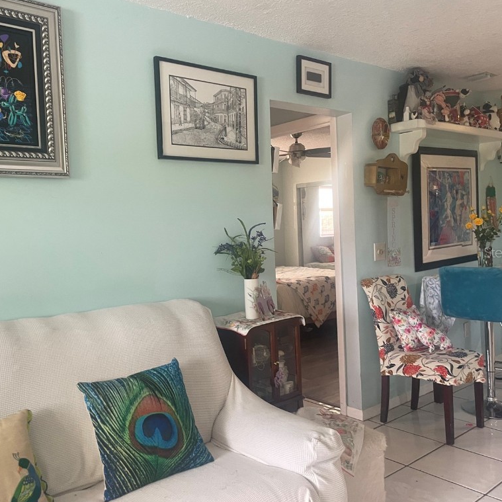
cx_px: 208
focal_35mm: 31
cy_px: 252
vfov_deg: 52.5
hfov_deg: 52.3
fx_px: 509
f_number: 1.6
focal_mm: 4.2
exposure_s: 1/60
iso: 200
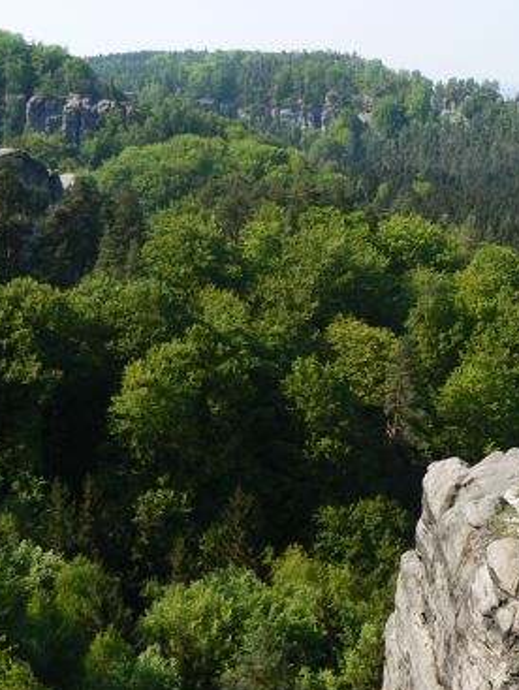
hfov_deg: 29.3
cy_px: 347
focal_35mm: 49
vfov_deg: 38.9
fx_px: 978
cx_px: 382
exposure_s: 1/400
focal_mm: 6
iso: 80
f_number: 5.6
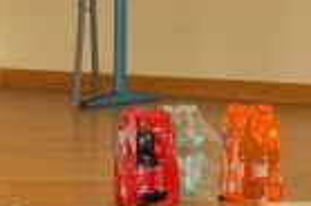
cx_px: 315
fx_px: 3241
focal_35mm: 376
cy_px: 203
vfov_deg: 3.6
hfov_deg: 5.5
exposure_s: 1/60
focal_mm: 34
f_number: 3.5
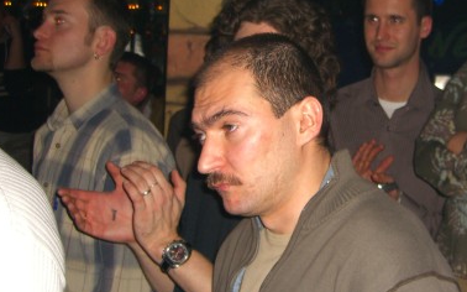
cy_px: 93
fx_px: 814
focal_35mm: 64
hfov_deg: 31.6
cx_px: 335
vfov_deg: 20.2
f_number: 2.8
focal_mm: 7.9
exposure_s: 1/60
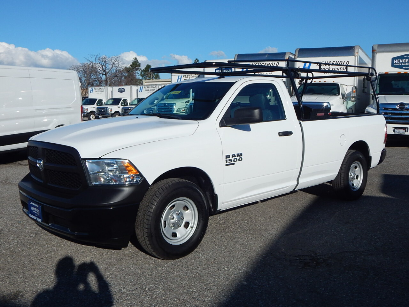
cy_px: 154
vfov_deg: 41.8
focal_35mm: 34
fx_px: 402
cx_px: 204
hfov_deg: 54.0
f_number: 6.7
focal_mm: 6.1
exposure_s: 1/1250
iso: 125
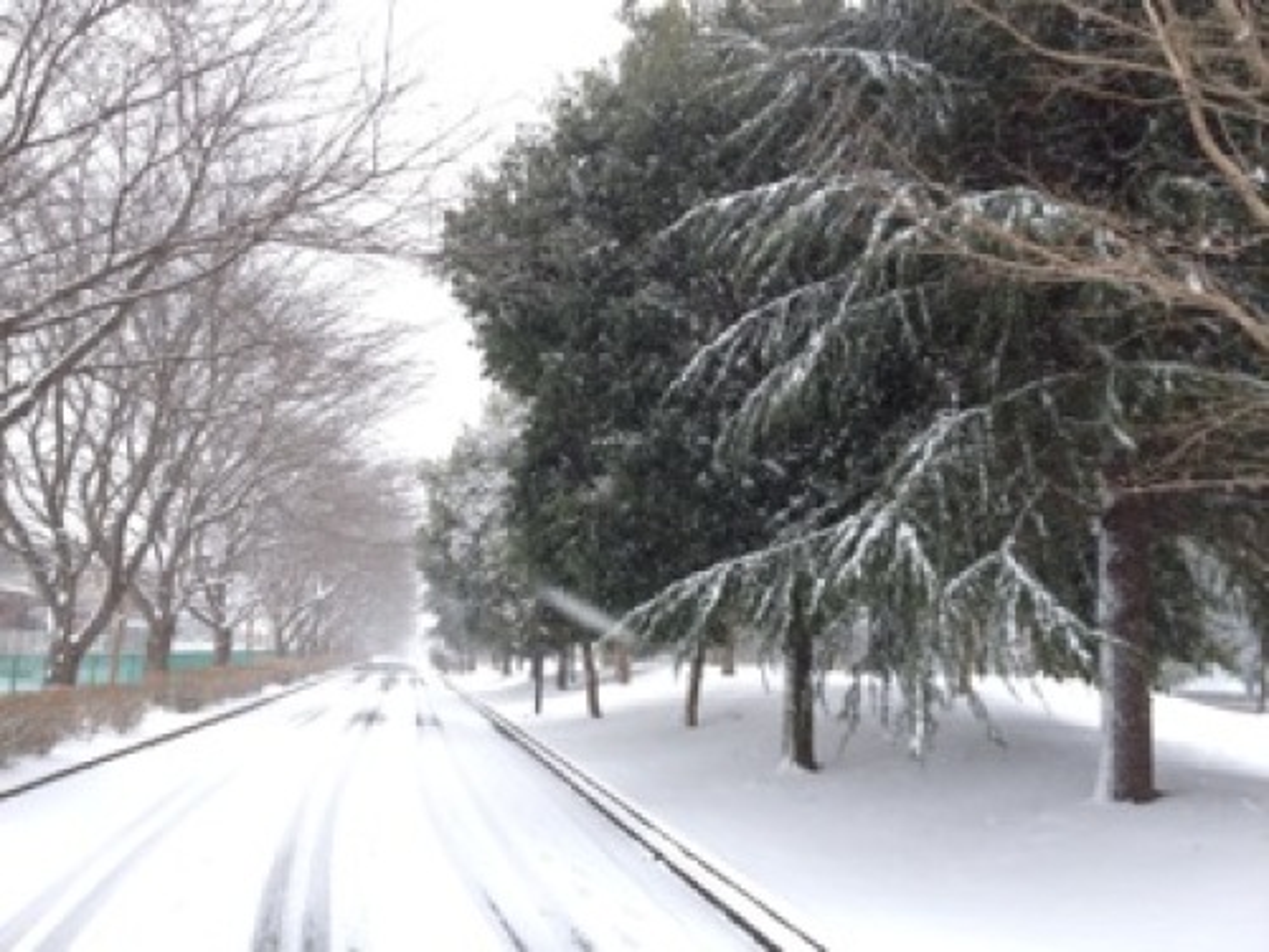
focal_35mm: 35
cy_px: 476
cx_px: 634
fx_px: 1283
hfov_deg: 52.6
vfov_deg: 40.7
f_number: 2.4
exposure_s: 1/283
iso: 50
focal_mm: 4.28
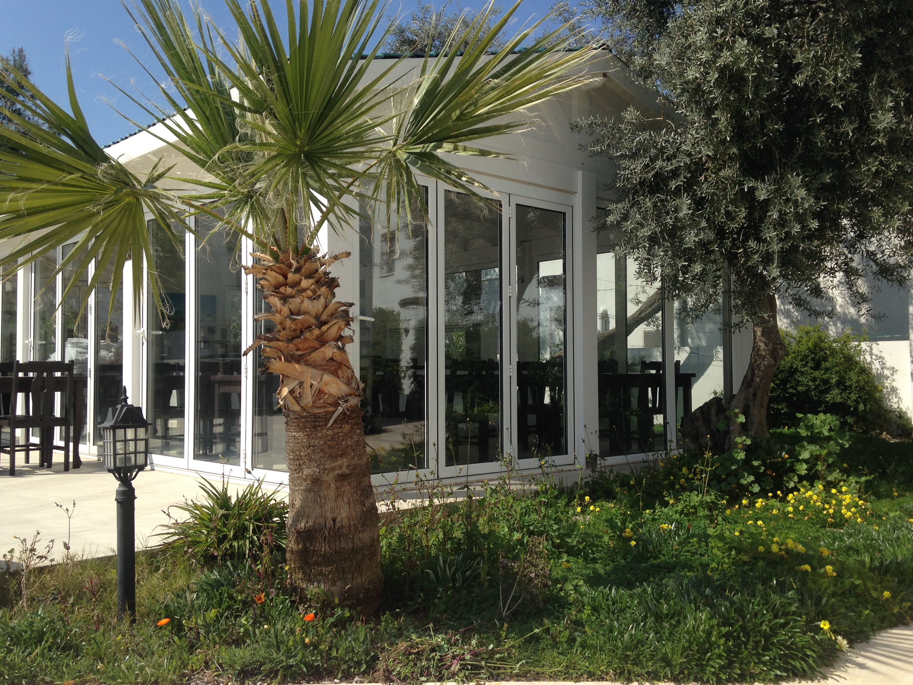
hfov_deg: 53.9
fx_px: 897
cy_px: 343
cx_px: 469
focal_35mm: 34
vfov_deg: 41.8
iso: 50
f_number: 2.4
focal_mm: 4.12
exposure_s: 1/1642
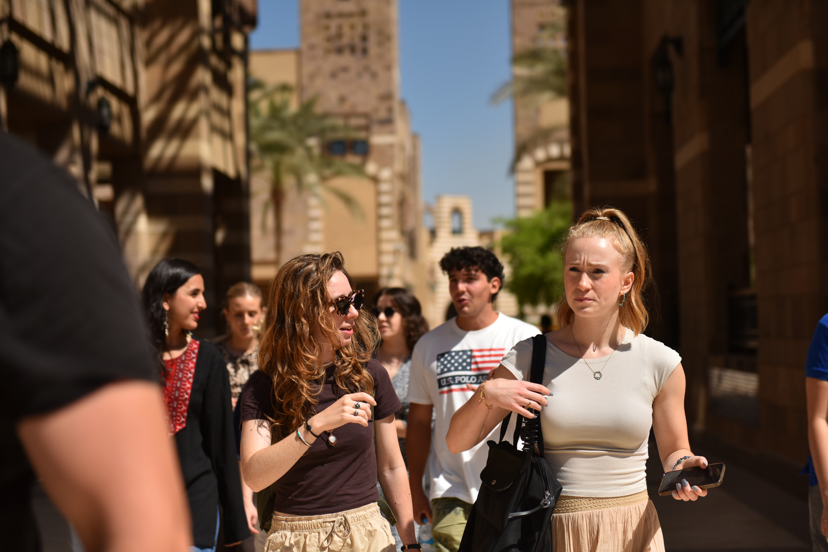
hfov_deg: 28.8
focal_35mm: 70
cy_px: 276
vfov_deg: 19.5
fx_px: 1610
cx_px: 414
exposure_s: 1/4000
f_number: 2.8
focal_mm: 70
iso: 125
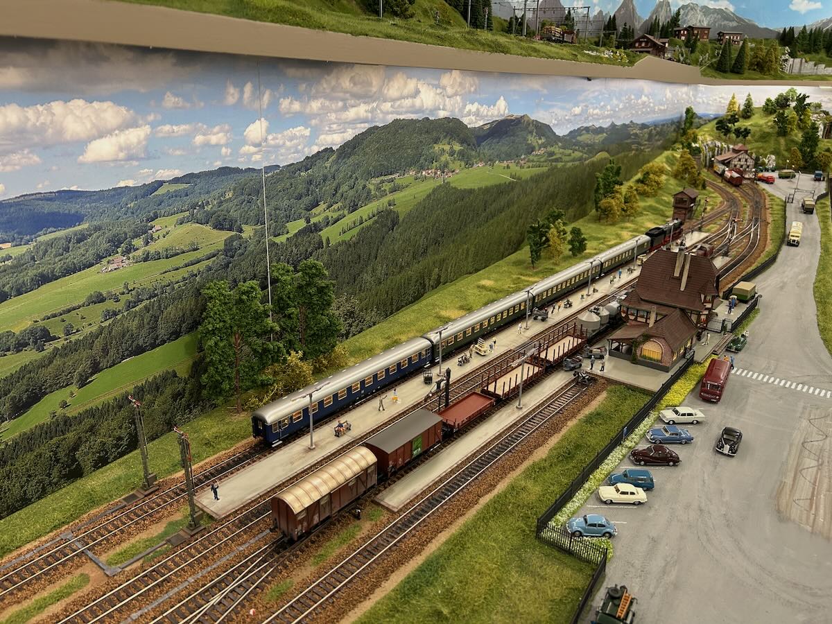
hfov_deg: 67.3
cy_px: 312
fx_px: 625
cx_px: 416
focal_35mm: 26
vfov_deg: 53.1
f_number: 1.5
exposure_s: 1/75
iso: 125
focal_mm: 5.7
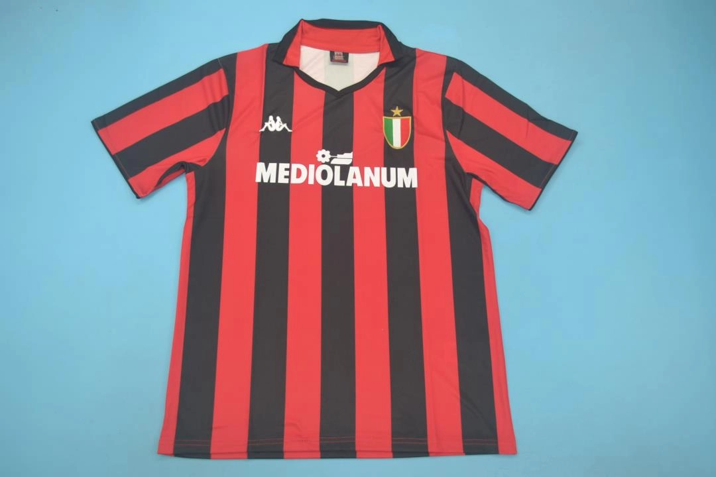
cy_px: 238
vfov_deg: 40.0
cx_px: 358
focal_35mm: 33
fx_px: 656
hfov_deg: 57.2
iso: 200
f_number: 4
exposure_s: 1/100
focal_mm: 22
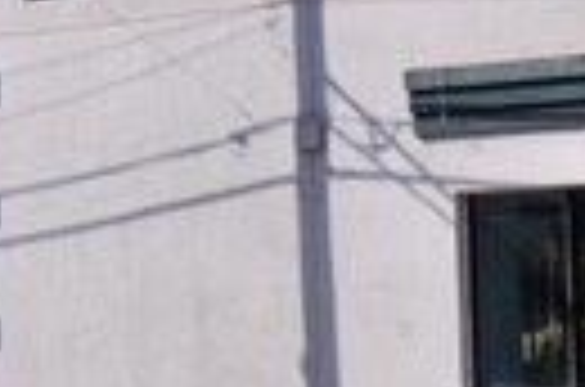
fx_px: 2869
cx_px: 180
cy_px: -223
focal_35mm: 177
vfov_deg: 7.6
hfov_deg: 11.6
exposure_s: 1/320
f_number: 9
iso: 100
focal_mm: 24
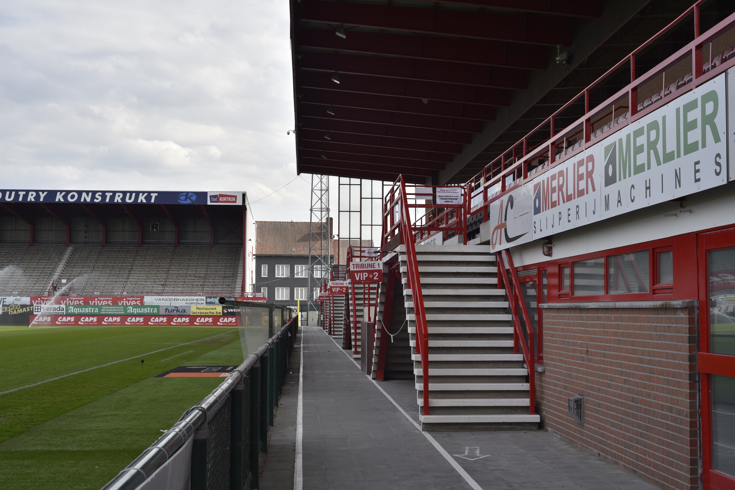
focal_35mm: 50
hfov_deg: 39.6
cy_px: 245
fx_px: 1021
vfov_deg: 27.0
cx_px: 368
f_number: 9
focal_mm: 50
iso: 250
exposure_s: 1/320
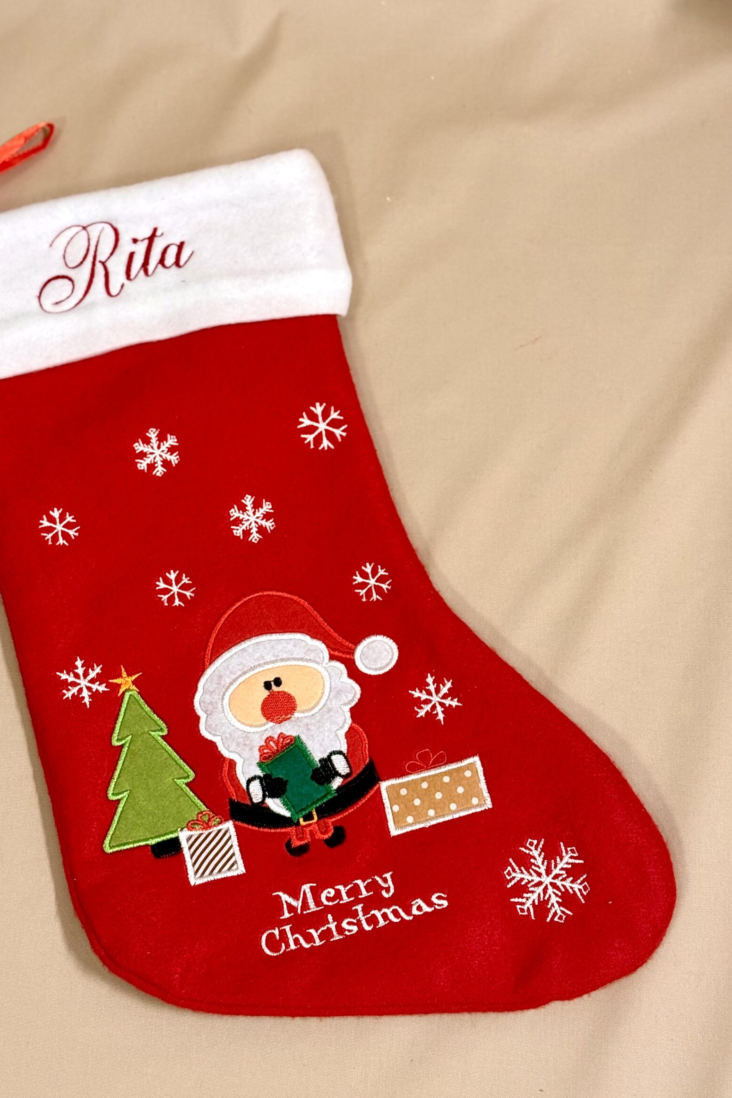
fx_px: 1678
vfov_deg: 36.2
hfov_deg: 24.6
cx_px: 286
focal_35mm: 55
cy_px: 538
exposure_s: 1/57
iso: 160
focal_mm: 6.76
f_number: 1.78
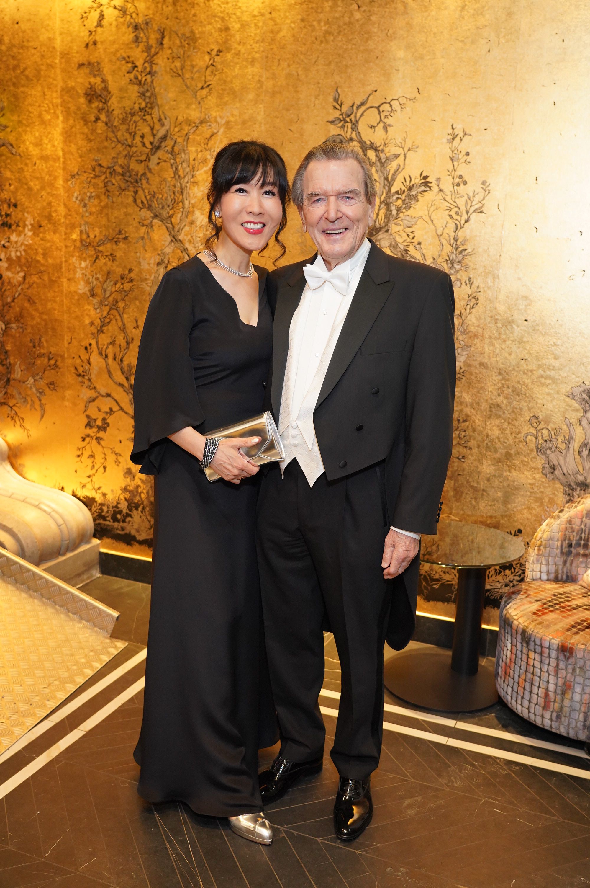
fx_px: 813
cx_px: 295
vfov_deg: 57.3
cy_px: 444
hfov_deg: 39.9
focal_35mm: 33
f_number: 4
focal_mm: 33
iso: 2000
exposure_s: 1/125
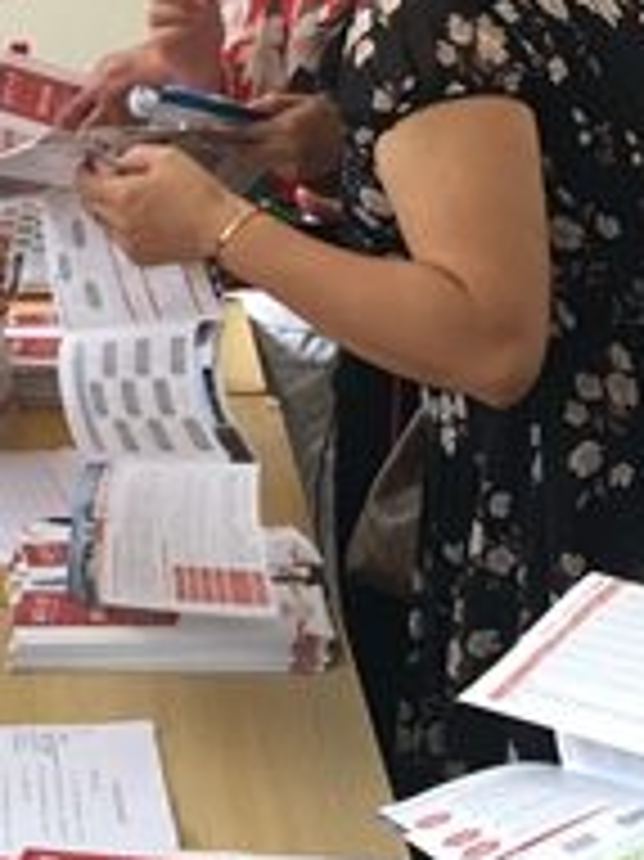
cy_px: 176
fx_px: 2260
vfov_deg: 21.3
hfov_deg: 16.0
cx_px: 41
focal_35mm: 91
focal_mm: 4.15
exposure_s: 1/33
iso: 32
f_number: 2.2
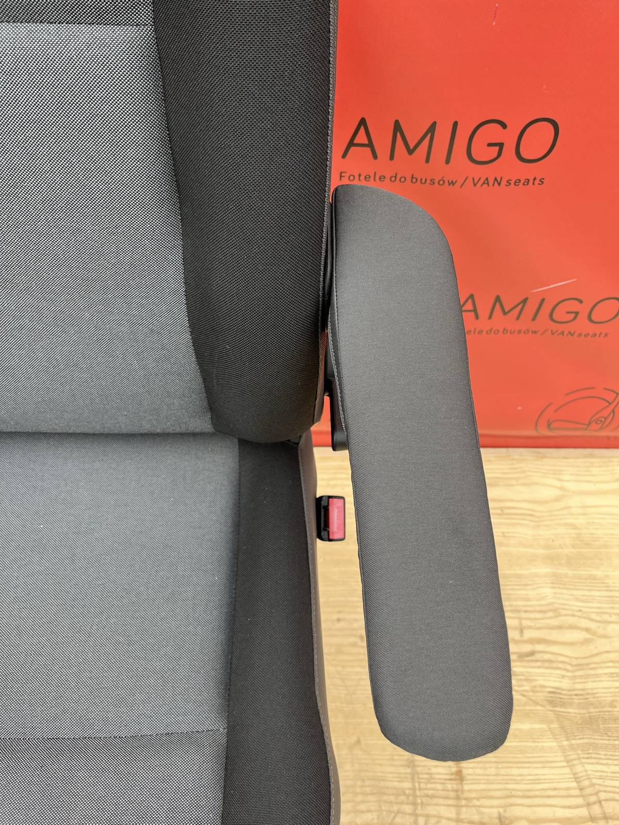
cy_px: 412
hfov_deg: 53.1
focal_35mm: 26
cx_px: 310
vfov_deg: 67.3
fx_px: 620
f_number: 1.6
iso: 50
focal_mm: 5.1
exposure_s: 1/400
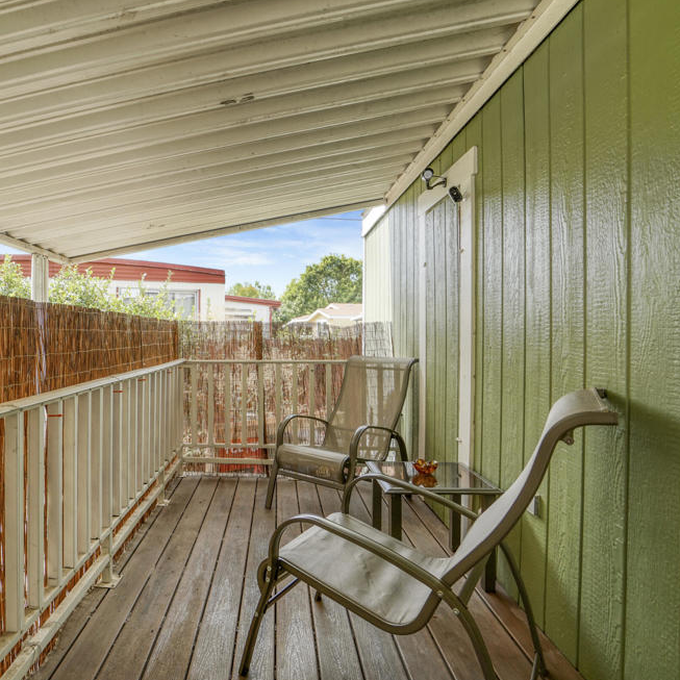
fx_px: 444
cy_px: 335
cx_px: 242
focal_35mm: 20
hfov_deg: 73.1
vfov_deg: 74.8
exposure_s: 1/50
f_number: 8
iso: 100
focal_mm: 10
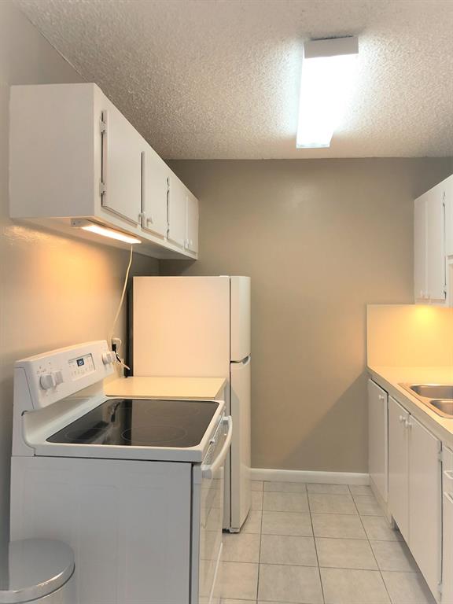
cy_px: 302
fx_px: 489
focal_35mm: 28
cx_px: 226
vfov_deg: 63.4
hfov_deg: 49.7
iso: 32
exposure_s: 1/30
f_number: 1.8
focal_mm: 3.99
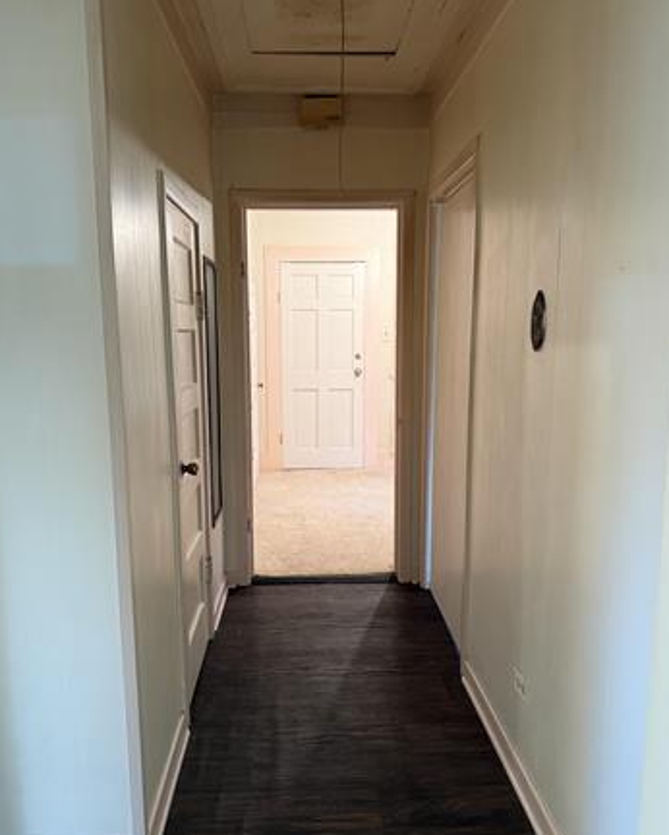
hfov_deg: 55.0
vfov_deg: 66.0
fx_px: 643
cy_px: 429
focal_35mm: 26
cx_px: 329
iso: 320
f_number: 1.78
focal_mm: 6.76
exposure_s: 1/60
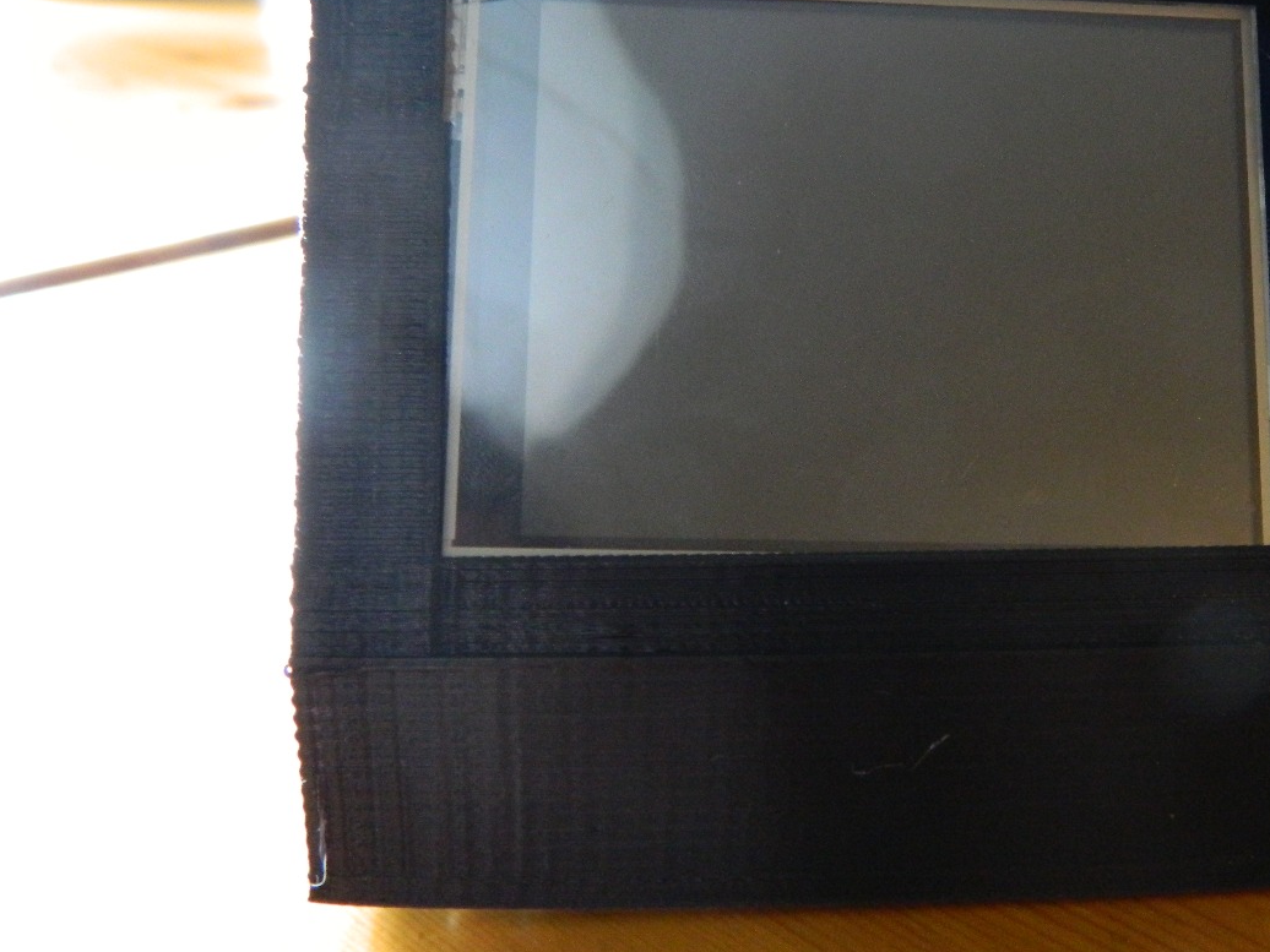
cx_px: 876
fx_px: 2091
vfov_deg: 25.6
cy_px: 388
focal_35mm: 57
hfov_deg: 33.4
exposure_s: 1/20
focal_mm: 7.3
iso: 400
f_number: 3.5
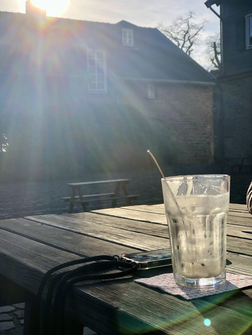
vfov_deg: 33.8
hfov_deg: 25.7
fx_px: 553
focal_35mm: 57
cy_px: 168
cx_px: 126
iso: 20
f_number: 2.8
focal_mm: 6.6
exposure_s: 1/1143
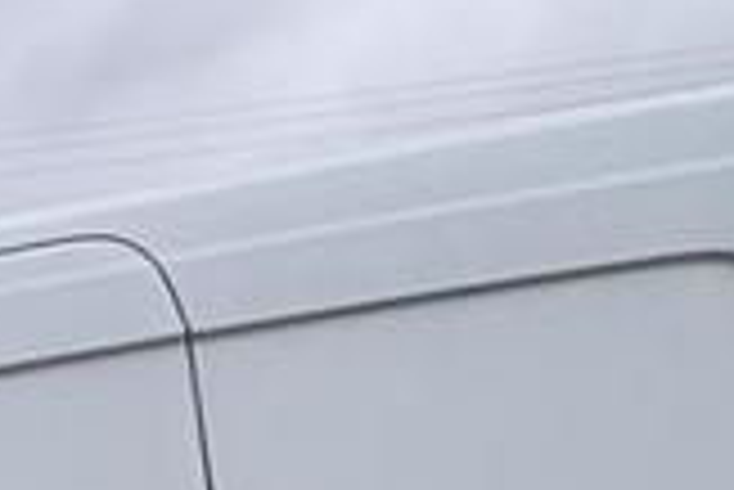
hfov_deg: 21.1
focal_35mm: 80
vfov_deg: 14.7
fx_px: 1633
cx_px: -396
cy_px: 908
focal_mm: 2.22
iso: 250
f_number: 2.2
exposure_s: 1/83
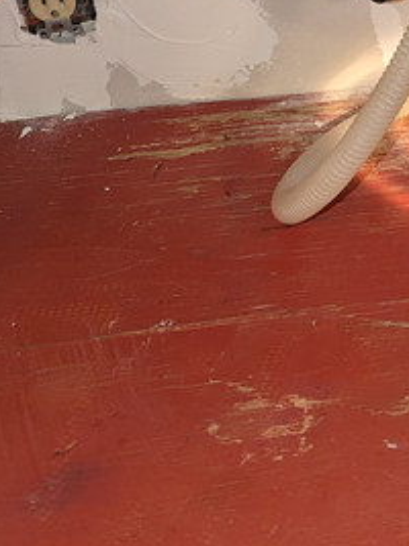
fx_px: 1135
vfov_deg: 25.1
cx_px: 573
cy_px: -57
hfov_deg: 18.6
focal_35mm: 72
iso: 301
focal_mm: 6.81
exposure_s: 1/53.8
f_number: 1.85
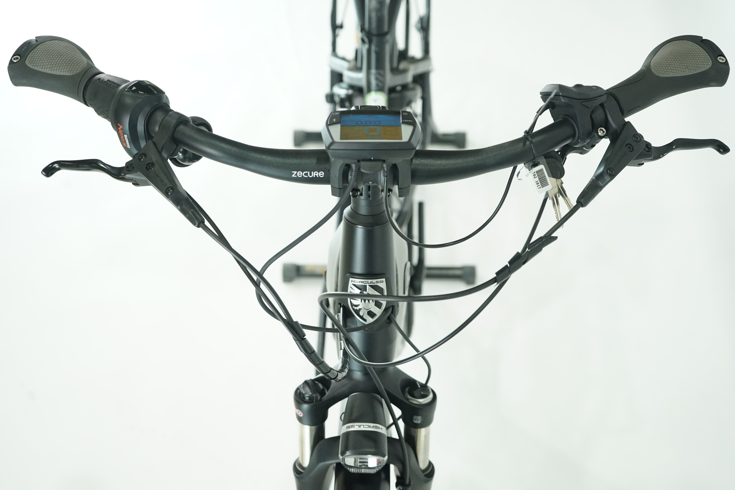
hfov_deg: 40.3
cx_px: 368
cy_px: 245
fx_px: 1000
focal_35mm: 49
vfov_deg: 27.5
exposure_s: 1/200
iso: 2000
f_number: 5
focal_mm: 49
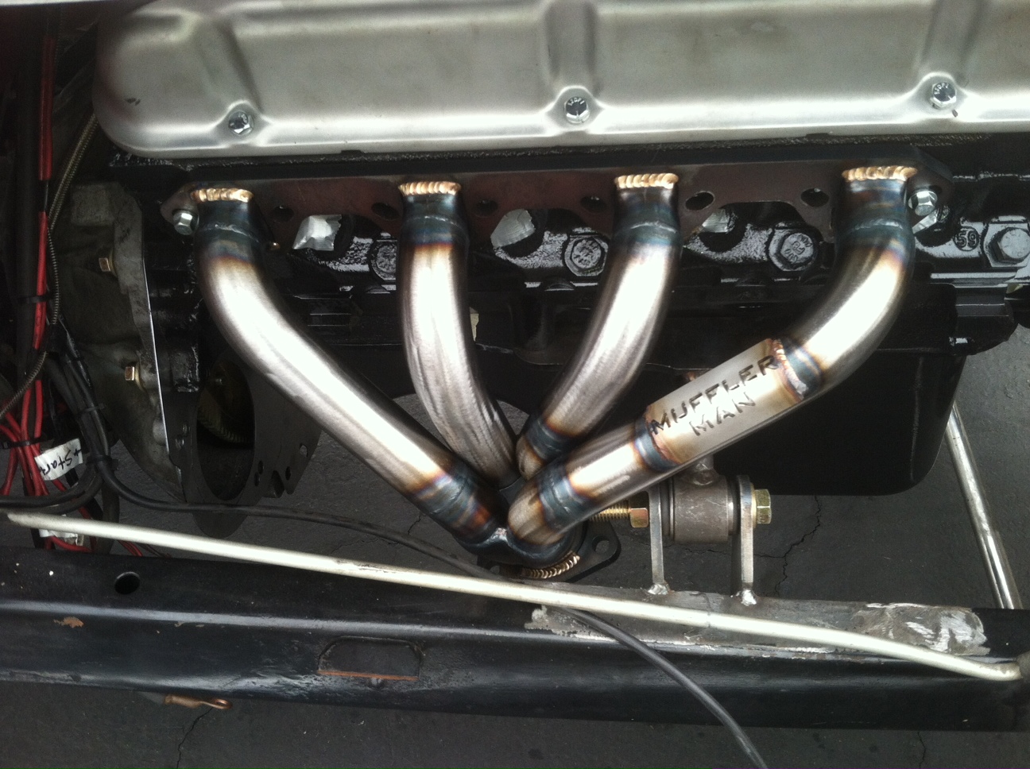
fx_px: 1040
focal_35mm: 35
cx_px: 515
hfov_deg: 52.7
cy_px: 384
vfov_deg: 40.6
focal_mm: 3.85
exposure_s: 1/120
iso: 100
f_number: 2.8
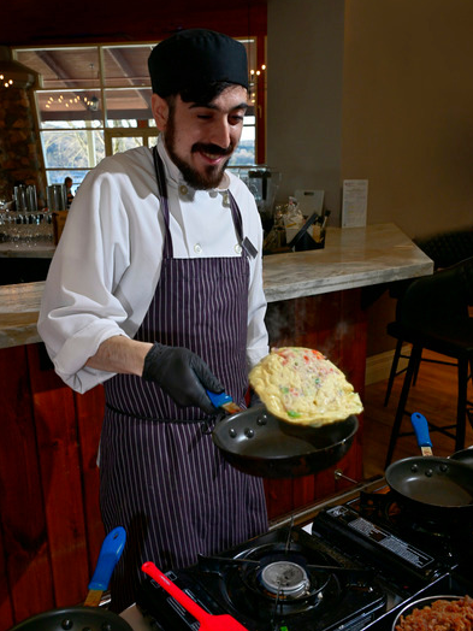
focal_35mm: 34
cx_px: 238
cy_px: 344
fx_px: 611
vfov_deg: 54.5
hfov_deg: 42.3
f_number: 7.1
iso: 400
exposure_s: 1/160
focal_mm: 30.5
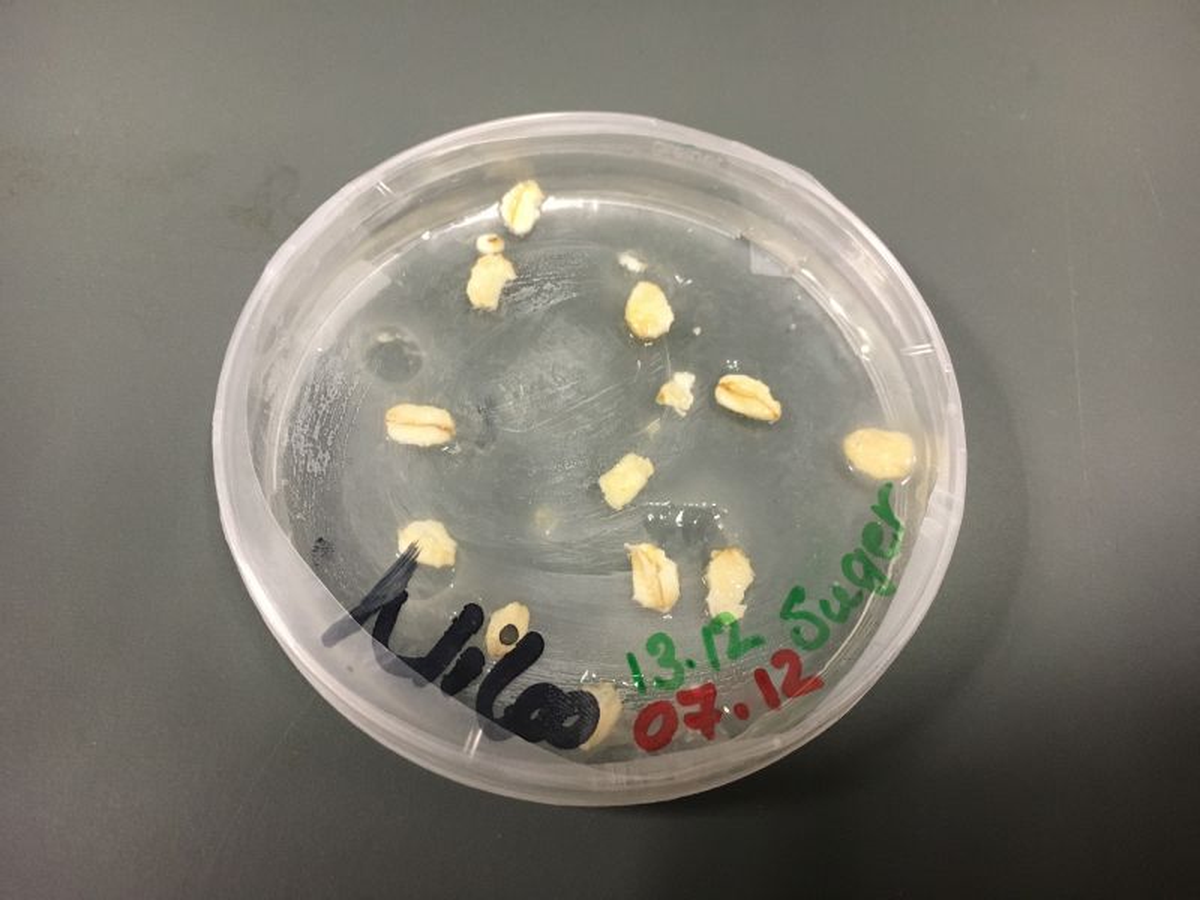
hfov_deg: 61.7
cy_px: 450
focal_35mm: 29
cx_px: 600
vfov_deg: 48.2
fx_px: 1005
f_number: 2.2
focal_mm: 4.15
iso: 160
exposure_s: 1/33
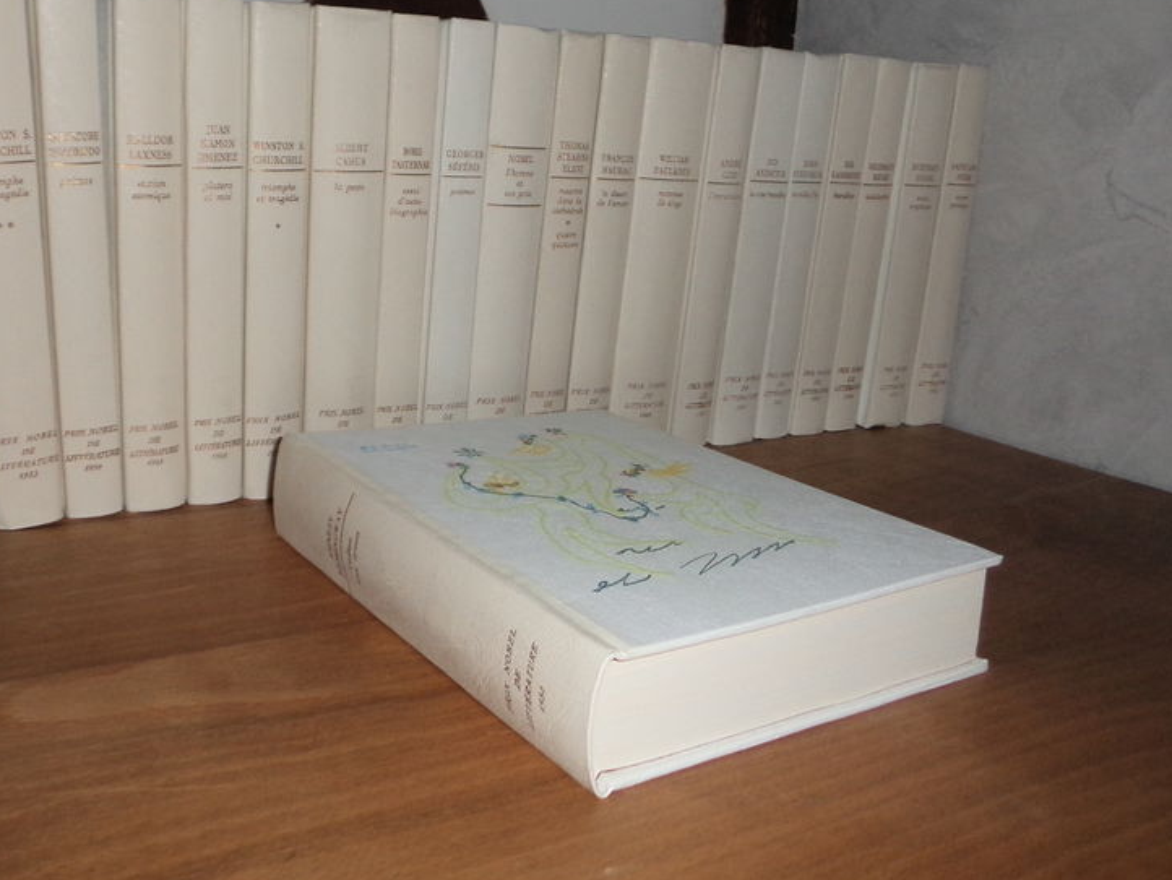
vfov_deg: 39.3
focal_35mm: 36
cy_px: 312
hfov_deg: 50.9
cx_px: 458
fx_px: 1219
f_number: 3.3
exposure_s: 1/30
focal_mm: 4.6
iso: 200
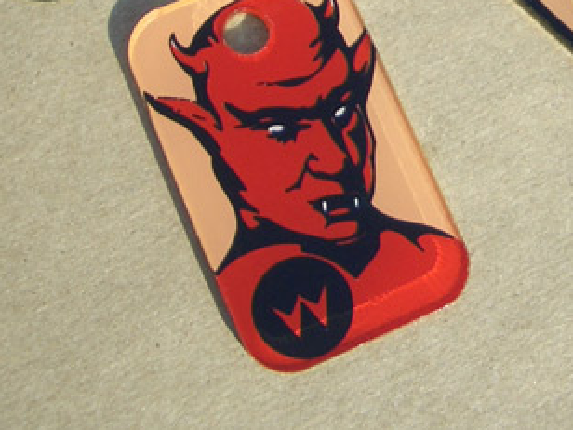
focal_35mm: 91
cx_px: 353
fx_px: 1506
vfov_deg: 15.6
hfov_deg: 21.5
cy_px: -102
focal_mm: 5.8
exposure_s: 1/640
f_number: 2.6
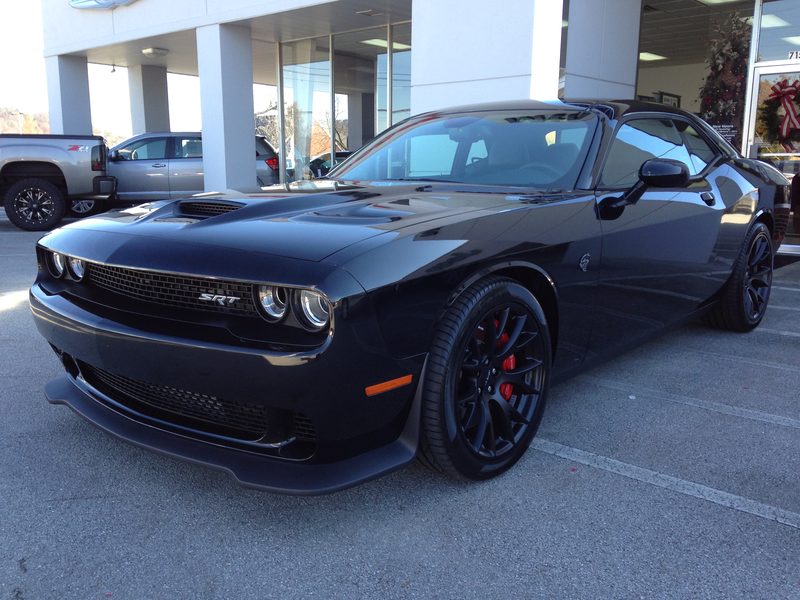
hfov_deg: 55.4
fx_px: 763
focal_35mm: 33
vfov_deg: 42.9
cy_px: 300
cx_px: 400
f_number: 2.4
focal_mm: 4.12
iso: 50
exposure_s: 1/158
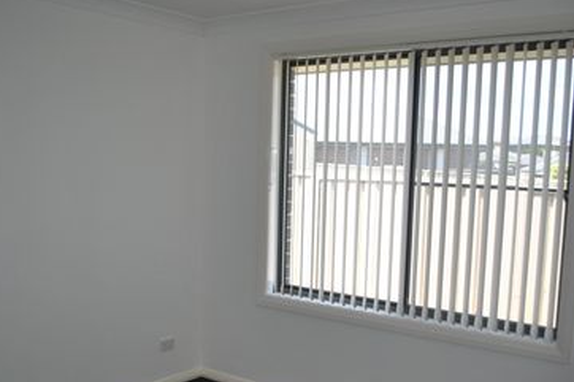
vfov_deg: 34.0
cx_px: 285
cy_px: 237
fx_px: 622
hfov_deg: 49.6
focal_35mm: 39
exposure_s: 1/125
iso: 100
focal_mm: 20
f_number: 3.8
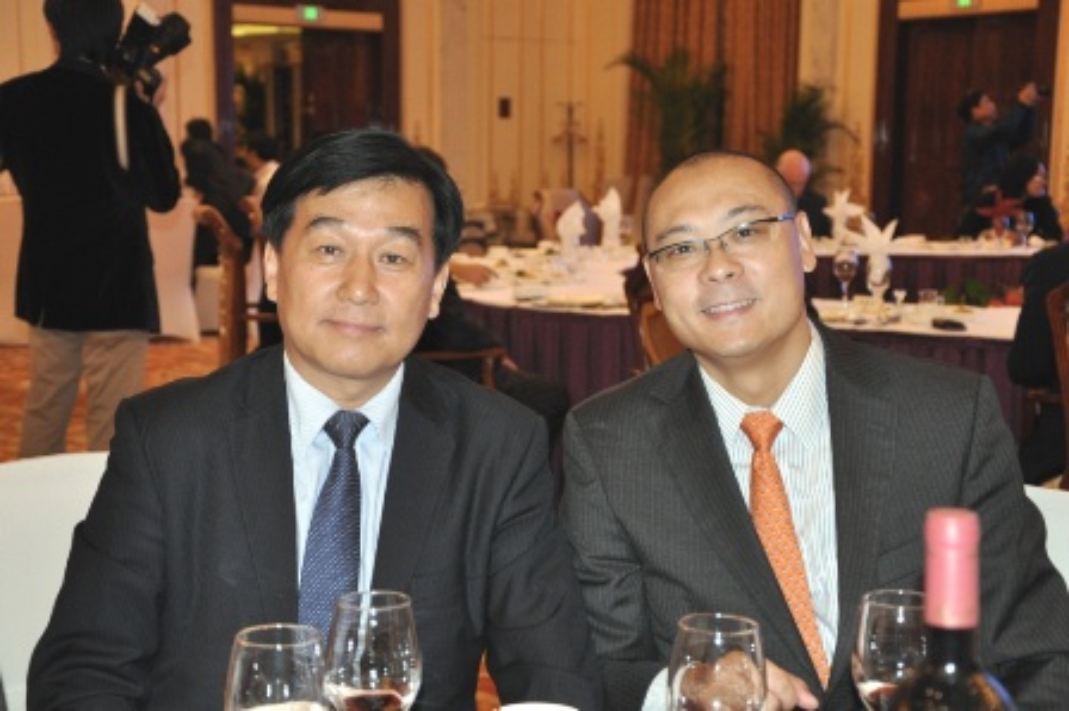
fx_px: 2136
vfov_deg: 18.9
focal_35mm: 72
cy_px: 356
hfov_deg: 28.1
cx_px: 534
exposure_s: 1/60
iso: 800
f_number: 4.8
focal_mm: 48
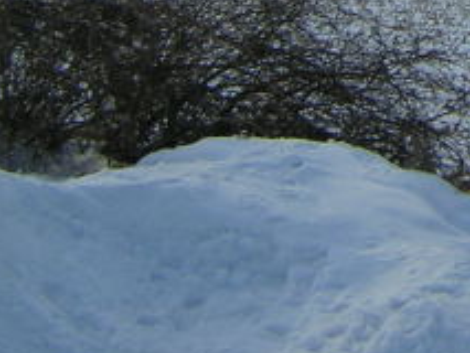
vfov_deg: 13.0
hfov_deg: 17.5
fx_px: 1467
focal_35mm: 108
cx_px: 543
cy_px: -163
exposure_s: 1/374
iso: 100
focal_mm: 4.7
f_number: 5.2
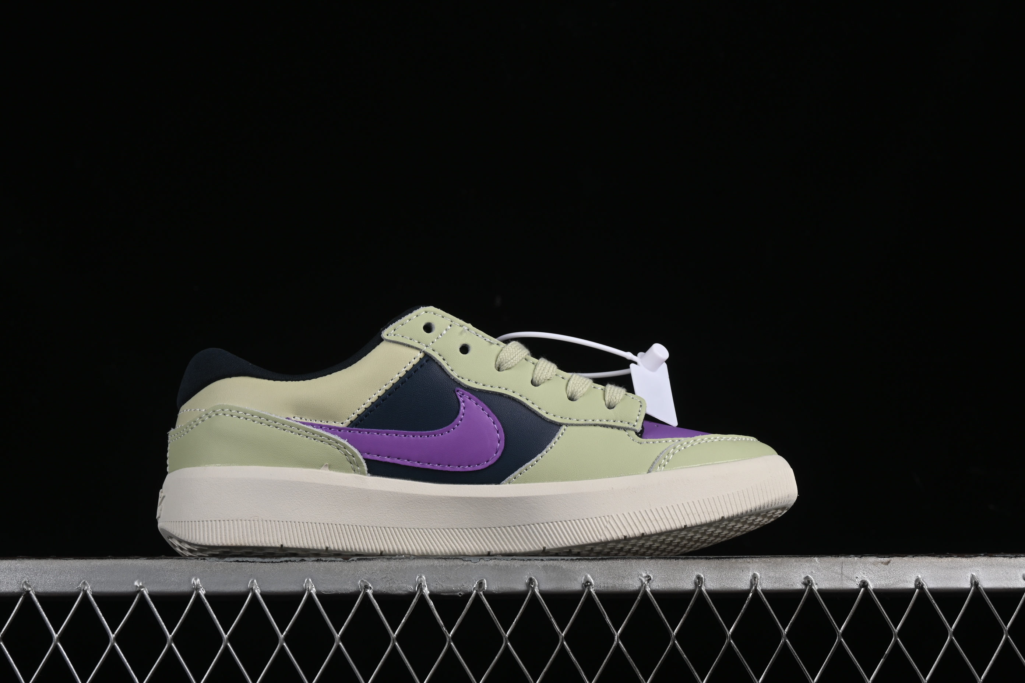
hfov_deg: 27.0
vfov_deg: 18.2
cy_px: 342
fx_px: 2135
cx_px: 512
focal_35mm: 75
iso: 160
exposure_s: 1/160
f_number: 10
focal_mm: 50
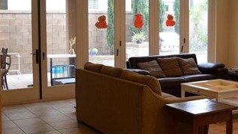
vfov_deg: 20.6
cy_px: 49
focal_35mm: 58
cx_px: 132
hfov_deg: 36.0
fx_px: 366
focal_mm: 18
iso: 500
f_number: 4
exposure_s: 1/60
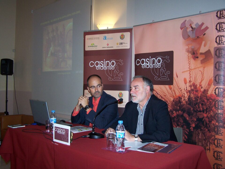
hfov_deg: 49.0
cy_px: 84
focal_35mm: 38
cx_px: 112
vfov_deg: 37.7
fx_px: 247
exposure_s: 1/60
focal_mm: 6.3
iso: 140
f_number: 2.8
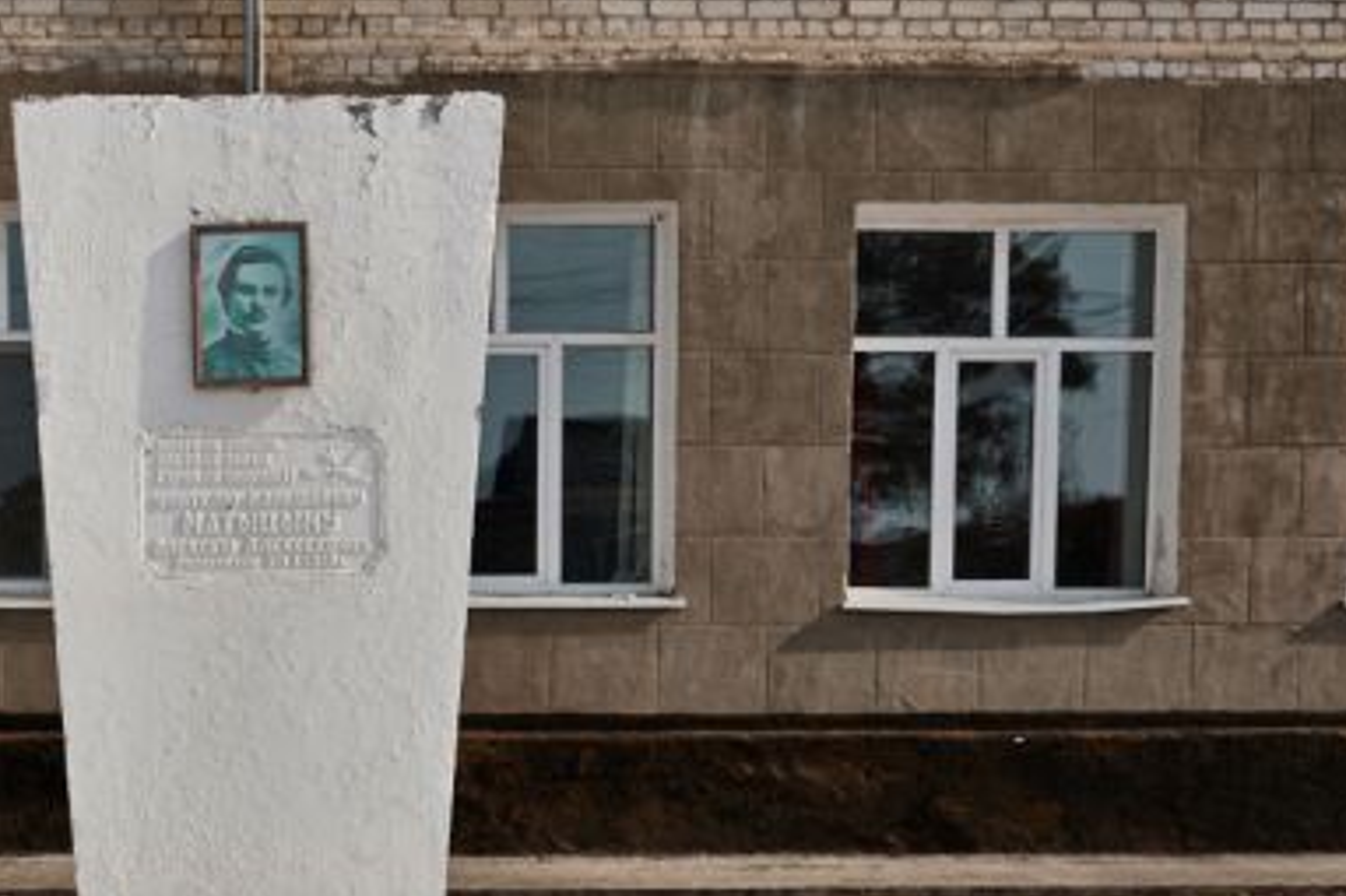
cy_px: 685
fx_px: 1756
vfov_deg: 28.2
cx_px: 267
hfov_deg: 40.2
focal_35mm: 47
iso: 160
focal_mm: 16
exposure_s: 1/640
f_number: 8
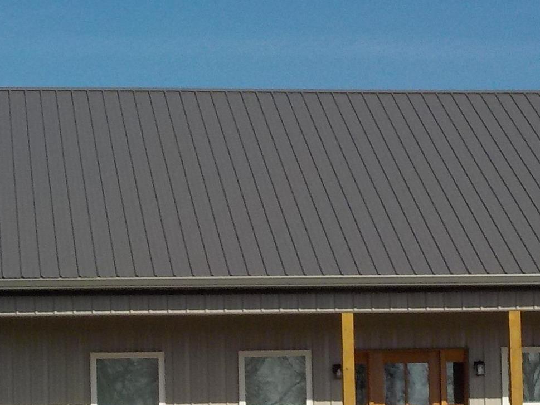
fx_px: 2325
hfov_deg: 13.2
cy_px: 348
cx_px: 441
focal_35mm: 149
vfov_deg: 9.9
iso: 125
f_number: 4.2
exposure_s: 1/1600
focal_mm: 6.4
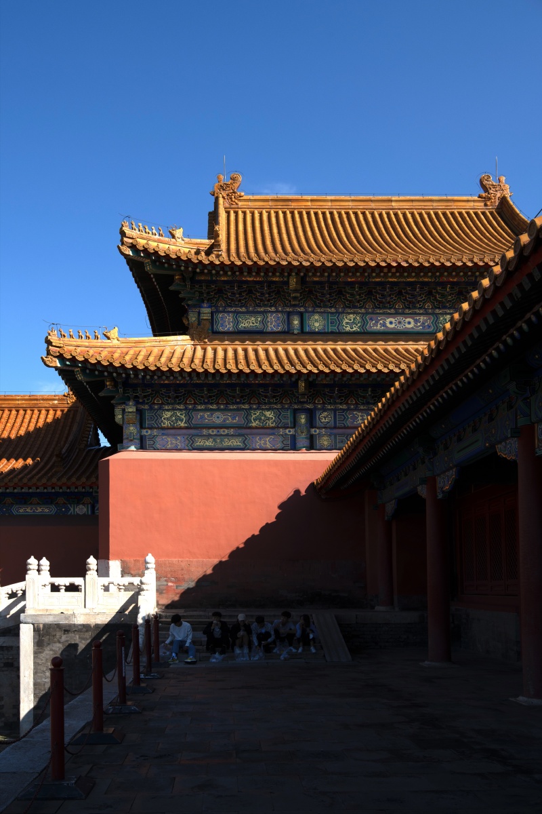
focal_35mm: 32
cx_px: 271
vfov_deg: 58.7
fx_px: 723
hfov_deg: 41.1
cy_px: 407
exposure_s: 1/250
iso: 100
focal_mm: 32
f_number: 13
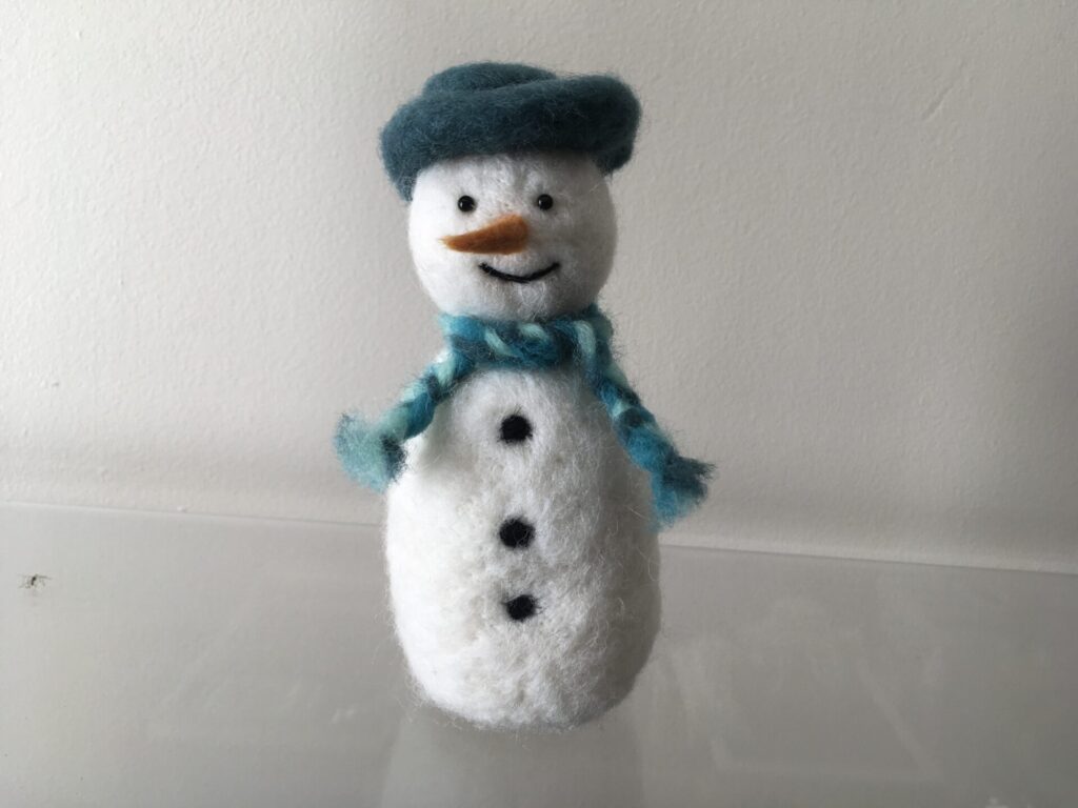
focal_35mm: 29
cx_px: 539
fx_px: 903
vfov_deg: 48.2
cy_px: 404
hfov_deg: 61.7
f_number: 2.2
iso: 32
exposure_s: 1/50
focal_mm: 4.15
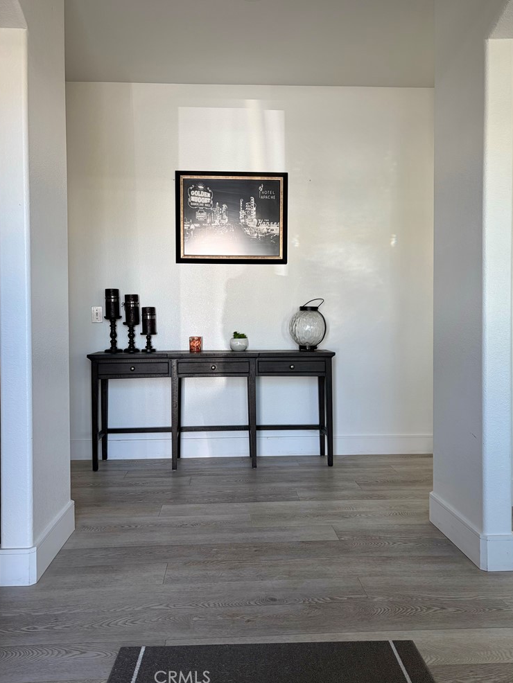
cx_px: 256
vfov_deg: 65.3
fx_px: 533
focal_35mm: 27
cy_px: 332
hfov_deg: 51.4
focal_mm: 5.96
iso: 40
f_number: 1.6
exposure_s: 1/120
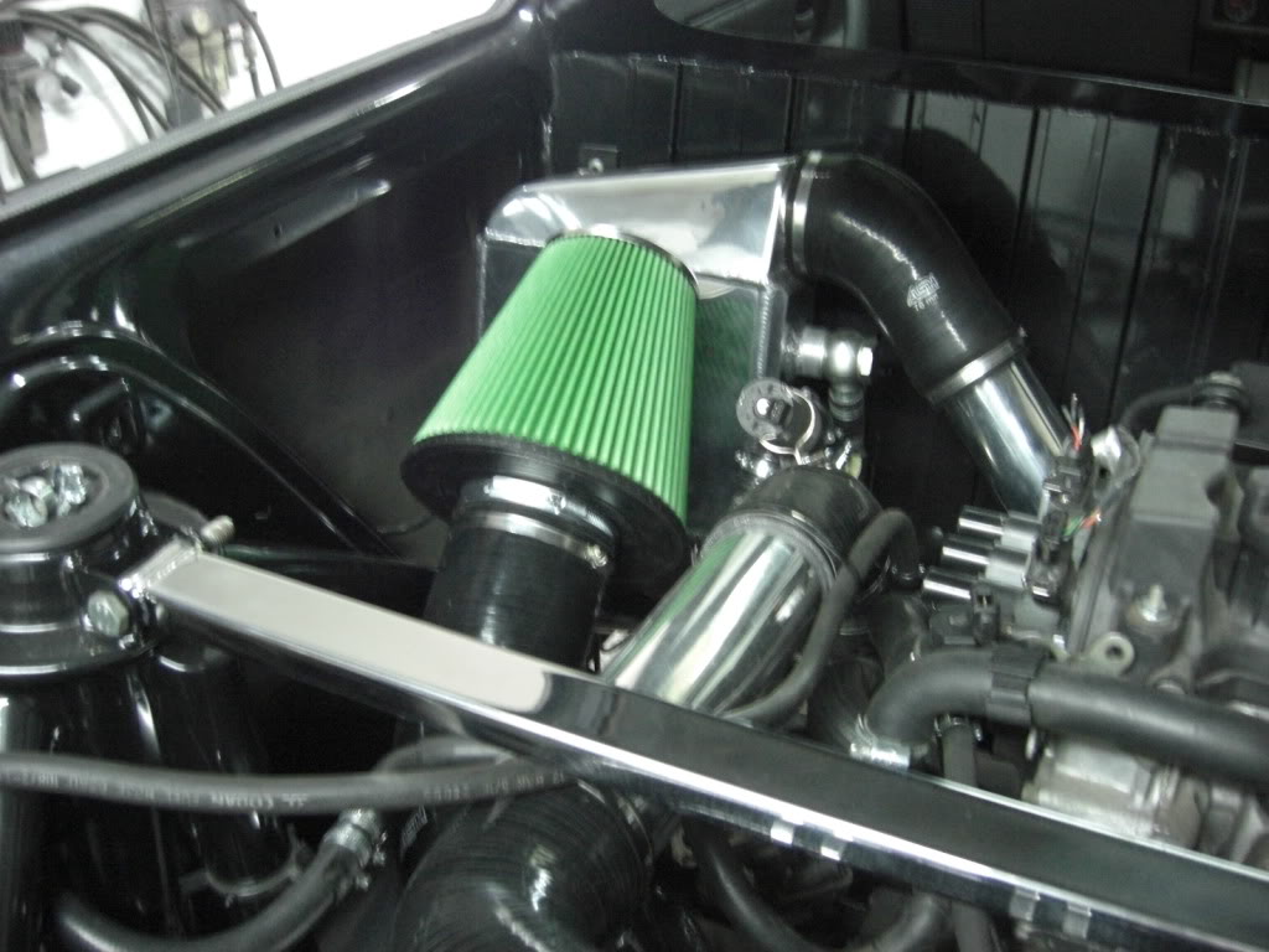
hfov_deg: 49.0
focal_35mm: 38
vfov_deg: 37.7
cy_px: 476
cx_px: 634
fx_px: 1393
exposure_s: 1/10
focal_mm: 7.9
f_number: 2.8
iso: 800
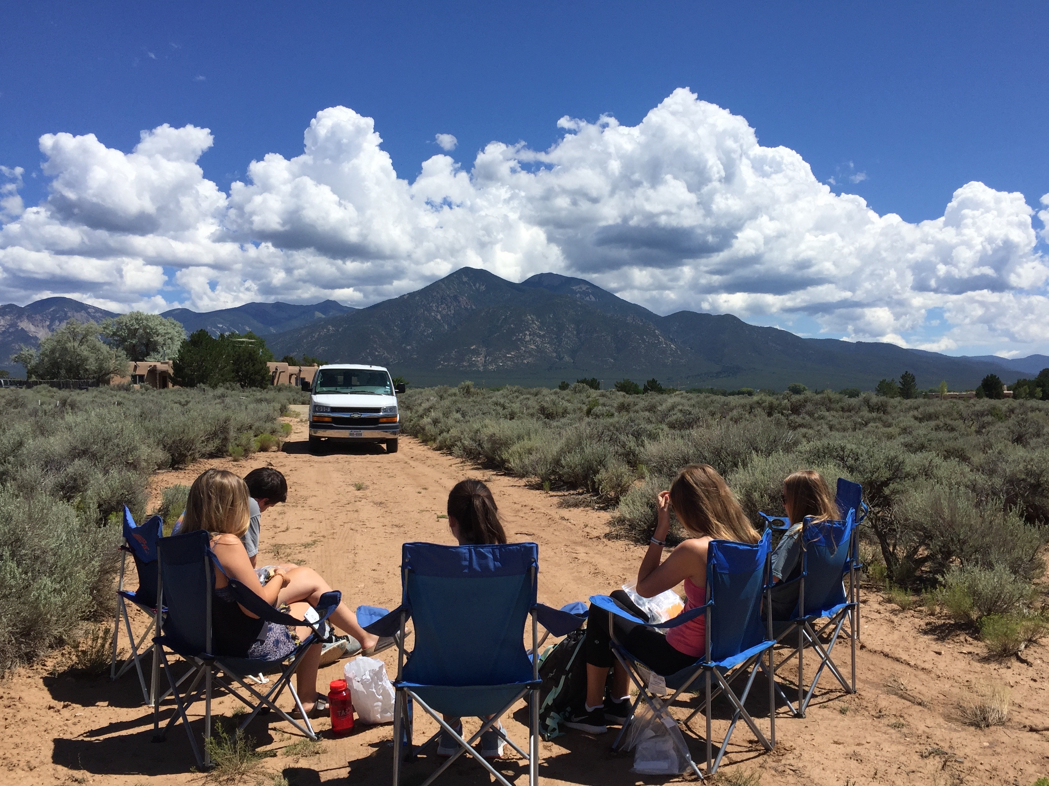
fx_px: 939
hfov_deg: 58.3
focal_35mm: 31
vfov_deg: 45.4
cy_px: 413
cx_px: 555
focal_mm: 4.15
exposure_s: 1/3597
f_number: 2.2
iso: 32
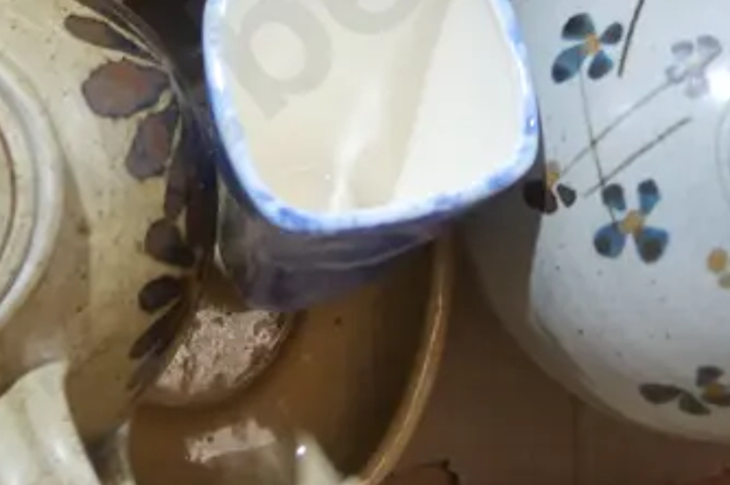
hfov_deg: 17.4
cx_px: 717
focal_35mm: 115
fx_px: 2330
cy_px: -281
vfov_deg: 11.3
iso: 1000
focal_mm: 18
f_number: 4
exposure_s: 1/60
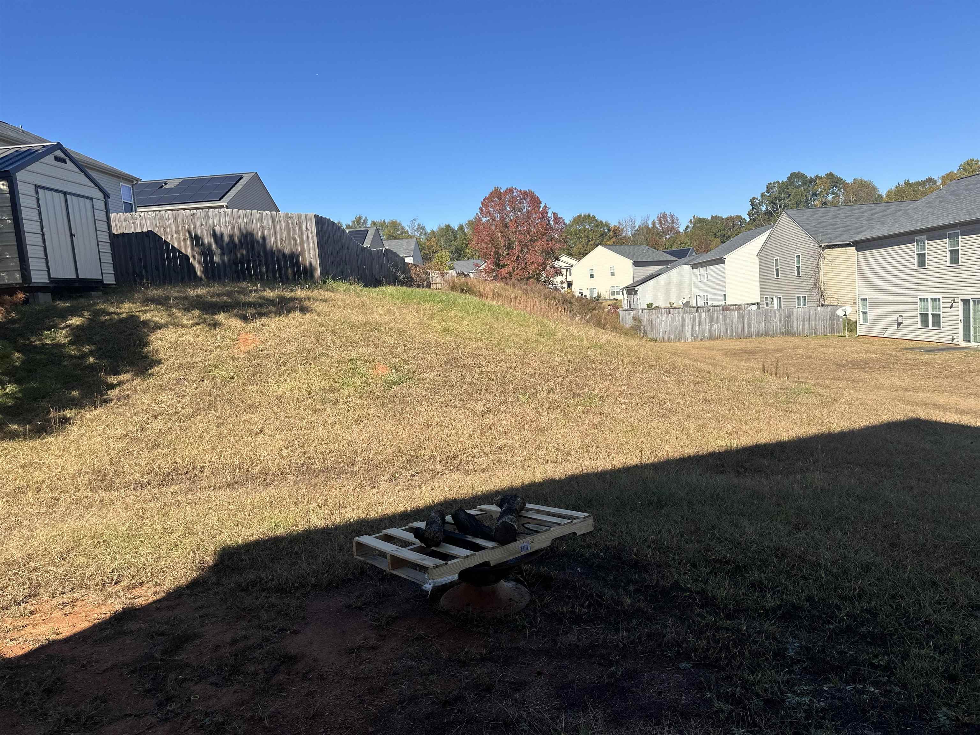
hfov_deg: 71.6
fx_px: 679
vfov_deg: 56.8
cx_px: 490
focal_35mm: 24
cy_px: 368
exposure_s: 1/3472
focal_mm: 6.86
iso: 80
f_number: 1.78
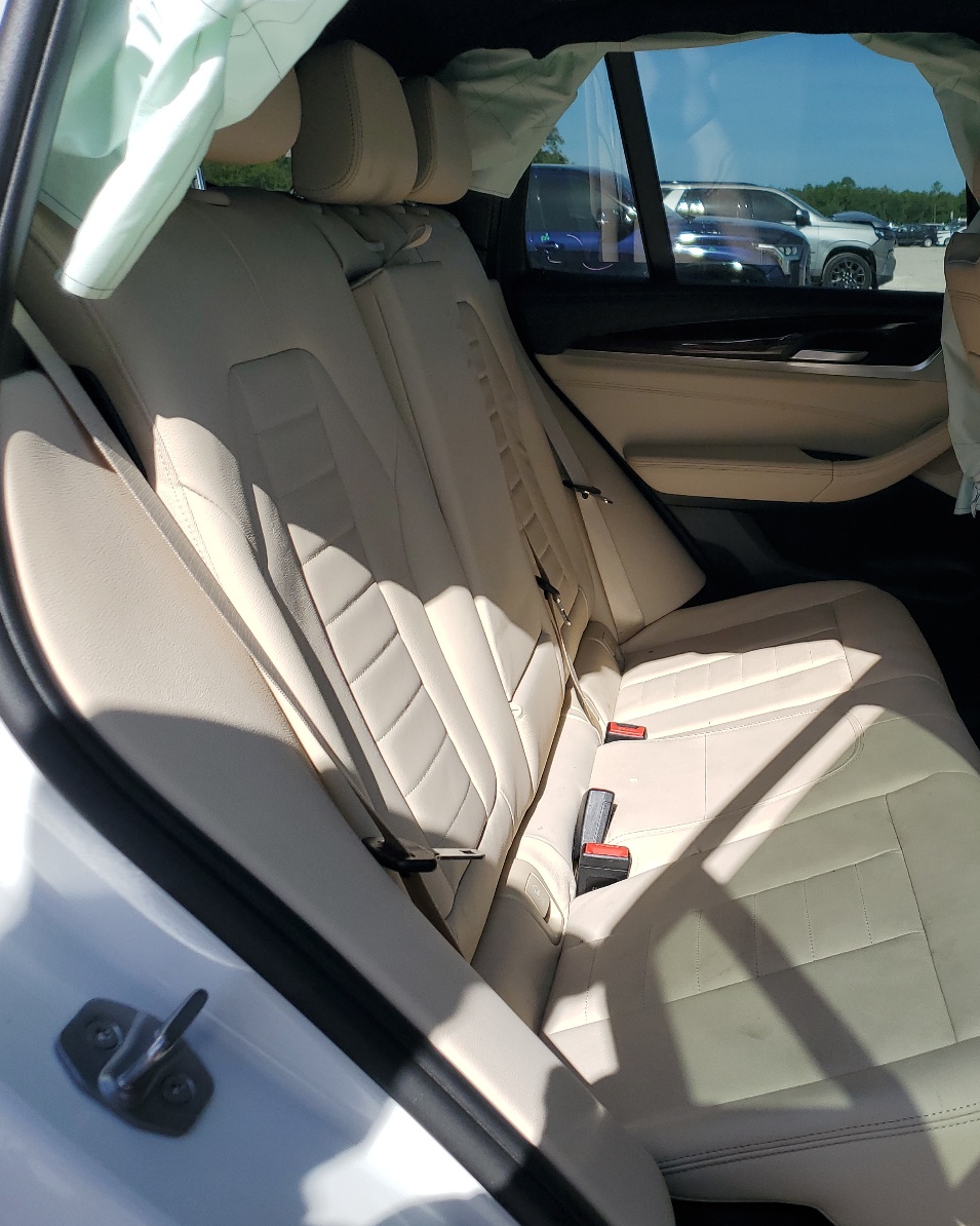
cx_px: 803
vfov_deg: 52.8
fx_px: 1233
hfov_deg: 41.2
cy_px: 613
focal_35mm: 34
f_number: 1.5
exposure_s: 1/2500
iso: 50
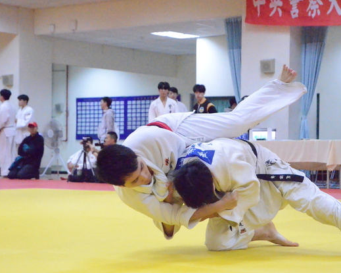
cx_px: 173
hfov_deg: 21.0
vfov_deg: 16.9
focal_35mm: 91
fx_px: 918
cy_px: 147
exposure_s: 1/2500
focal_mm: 48
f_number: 4.5
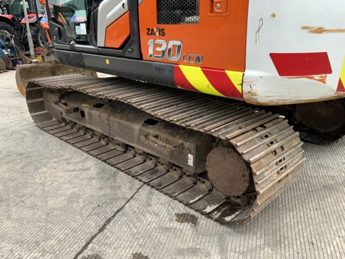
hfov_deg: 60.0
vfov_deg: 46.8
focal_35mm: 30
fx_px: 299
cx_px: 168
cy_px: 132
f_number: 1.8
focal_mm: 3
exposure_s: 1/333
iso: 16
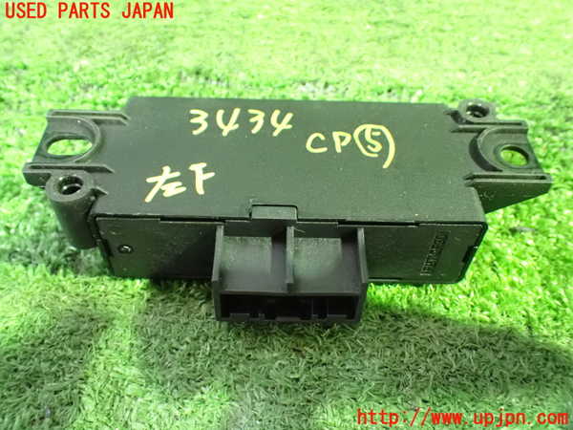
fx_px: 530
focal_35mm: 32
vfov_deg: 44.2
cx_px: 286
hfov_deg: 56.8
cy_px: 215
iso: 1600
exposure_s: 1/13
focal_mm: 5.79
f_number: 2.4
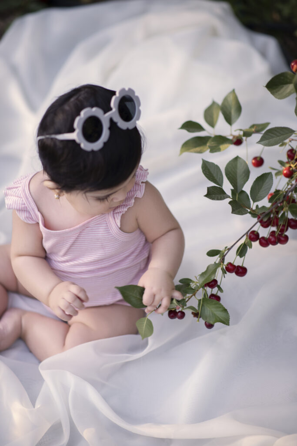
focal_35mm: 85
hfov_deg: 16.1
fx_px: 1051
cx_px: 148
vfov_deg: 23.9
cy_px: 223
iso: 100
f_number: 2
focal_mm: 85
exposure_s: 1/250
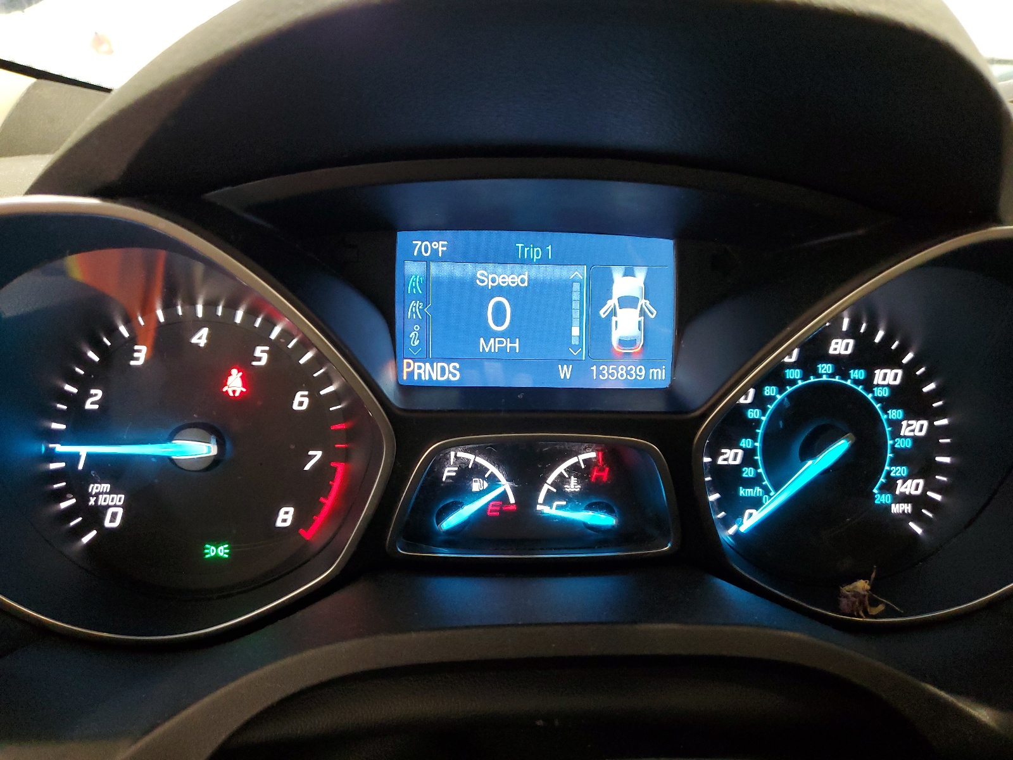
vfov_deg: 53.1
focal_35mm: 26
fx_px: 761
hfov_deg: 67.3
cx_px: 506
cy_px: 380
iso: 285
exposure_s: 1/30
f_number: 1.5
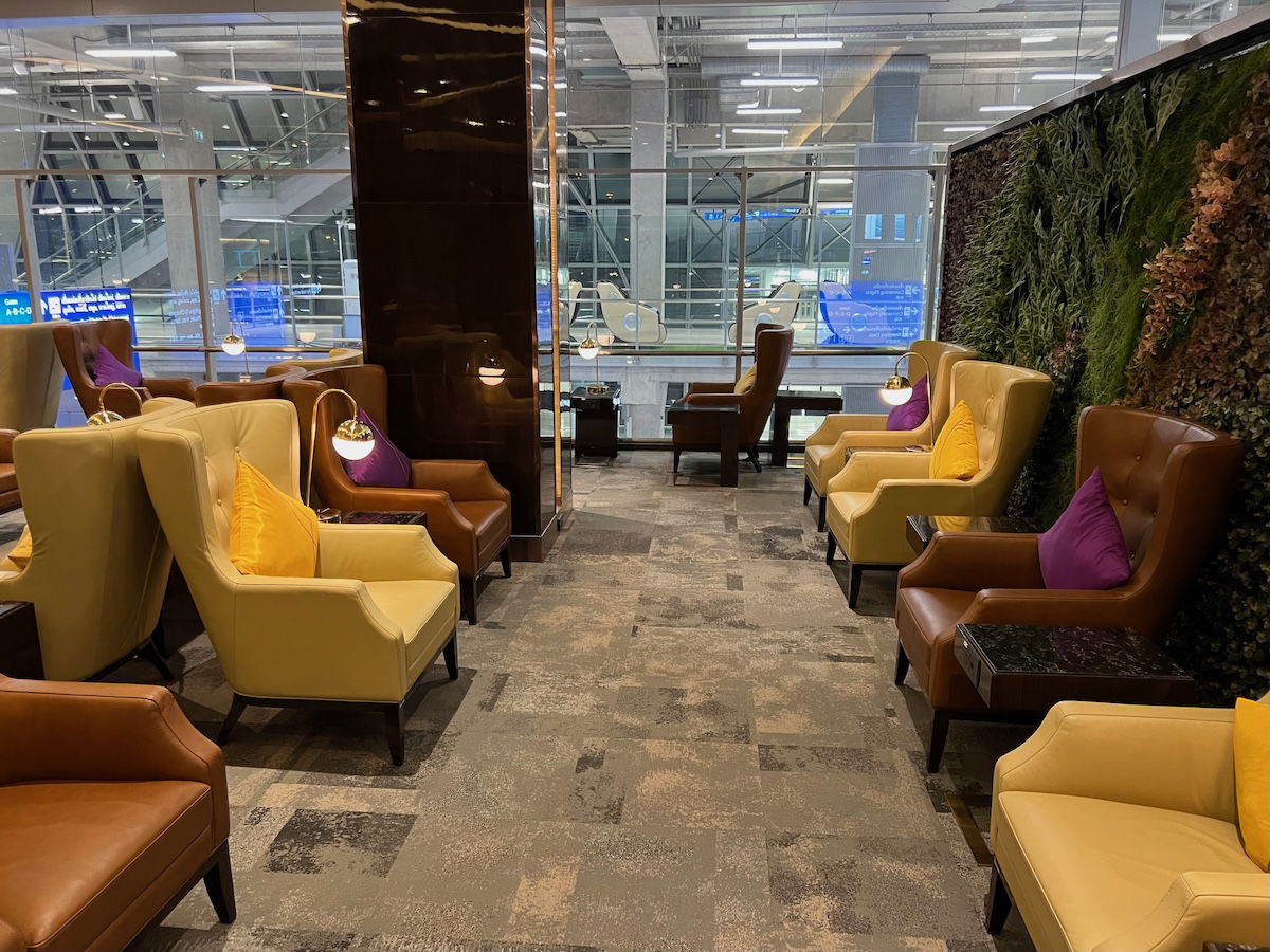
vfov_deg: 53.1
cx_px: 635
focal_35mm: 26
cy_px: 476
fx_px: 954
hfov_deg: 67.3
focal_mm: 5.7
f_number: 1.5
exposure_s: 1/50
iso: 320
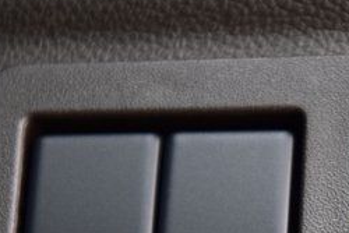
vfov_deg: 5.1
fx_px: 2609
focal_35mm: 269
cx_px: 341
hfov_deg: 7.6
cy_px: 277
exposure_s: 1/6
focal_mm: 70
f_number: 2.8
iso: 1600
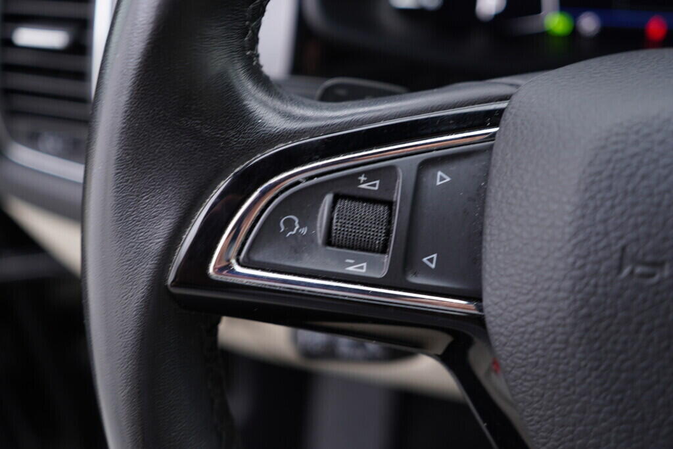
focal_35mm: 36
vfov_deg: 36.9
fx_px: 673
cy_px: 224
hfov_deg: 53.1
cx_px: 336
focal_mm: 24
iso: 200
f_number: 2.8
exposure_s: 1/40
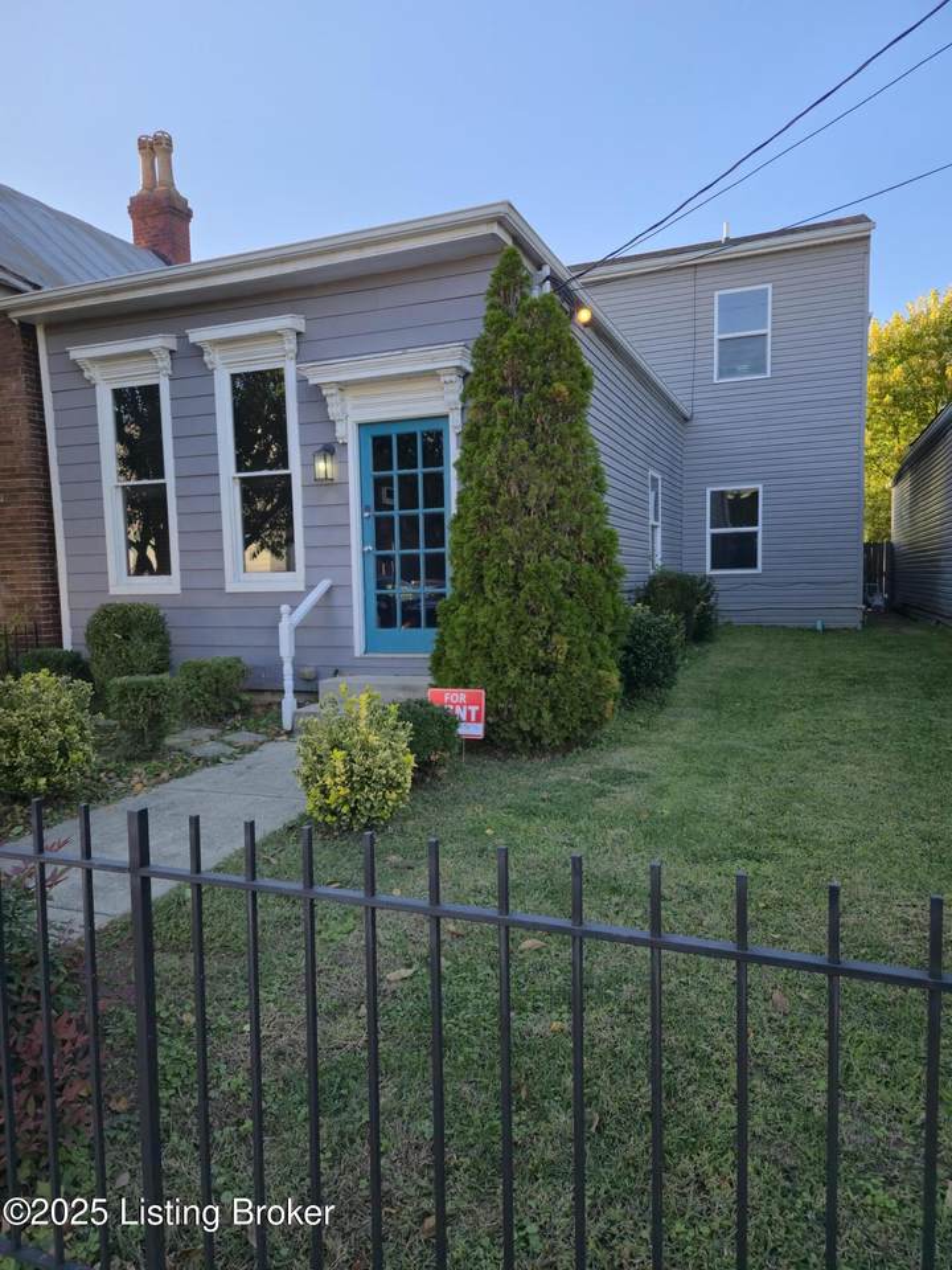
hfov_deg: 58.9
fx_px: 843
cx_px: 476
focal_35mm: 23
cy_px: 635
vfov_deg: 73.9
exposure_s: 1/397
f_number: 1.8
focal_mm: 5.4
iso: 25
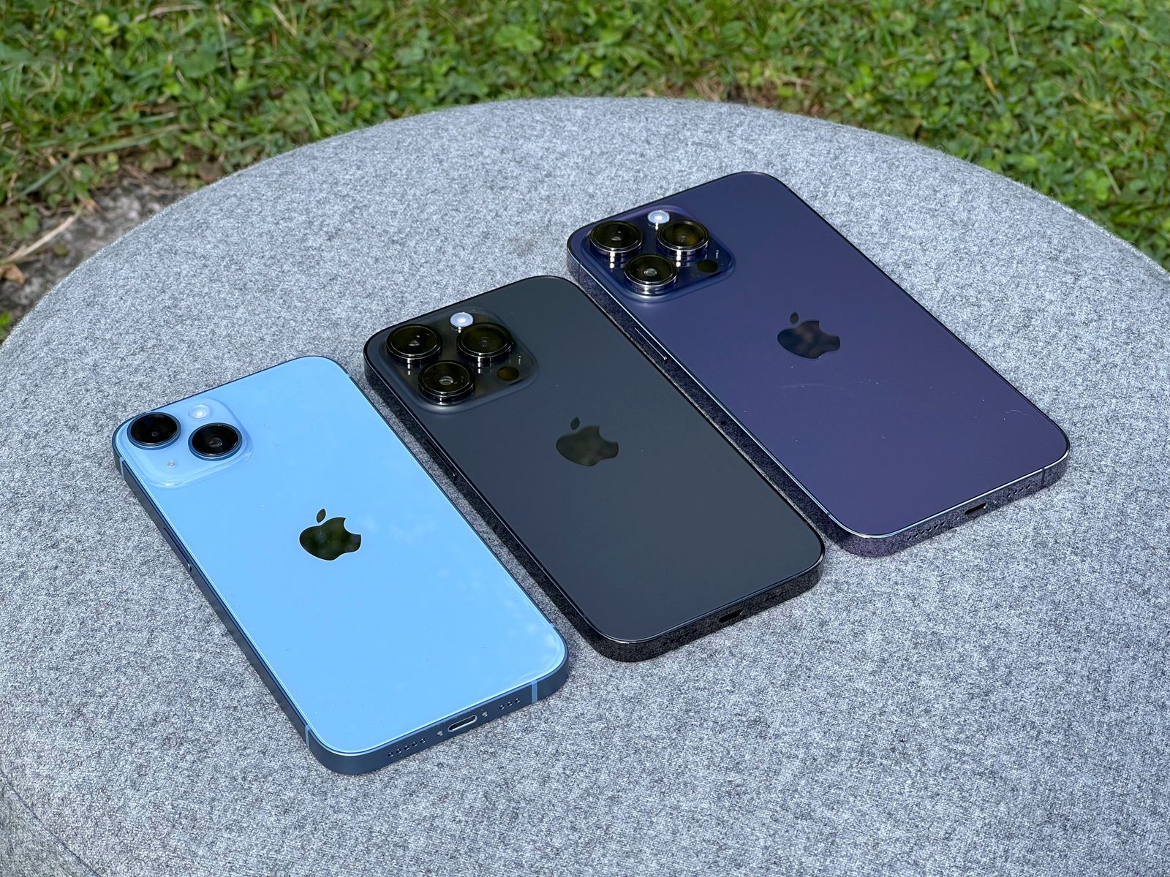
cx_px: 585
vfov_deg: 19.1
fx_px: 2603
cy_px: 438
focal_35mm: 77
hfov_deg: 25.3
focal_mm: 9
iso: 32
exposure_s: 1/193
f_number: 2.8
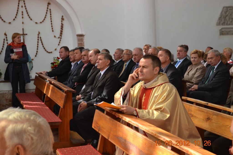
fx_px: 369
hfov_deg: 35.0
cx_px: 116
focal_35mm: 57
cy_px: 78
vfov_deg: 23.8
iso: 400
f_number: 5.6
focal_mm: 38
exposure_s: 1/125
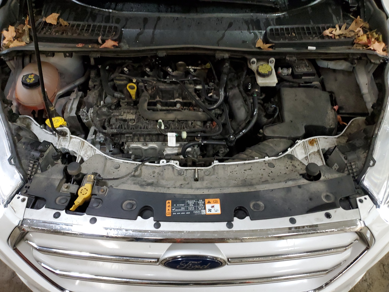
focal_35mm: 26
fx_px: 292
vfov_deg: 53.1
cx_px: 194
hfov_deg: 67.3
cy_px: 146
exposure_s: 1/24
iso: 338
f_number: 1.5
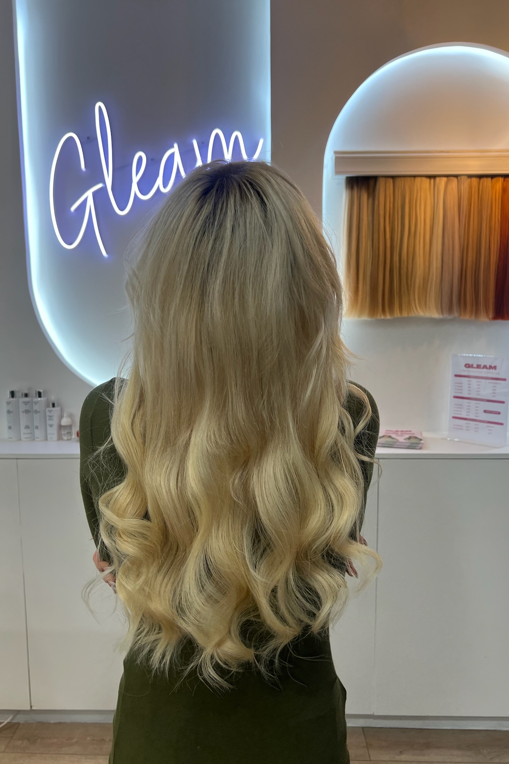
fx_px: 594
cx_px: 238
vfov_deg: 65.5
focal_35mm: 28
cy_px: 393
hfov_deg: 46.4
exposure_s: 1/100
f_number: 1.5
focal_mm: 5.7
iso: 40
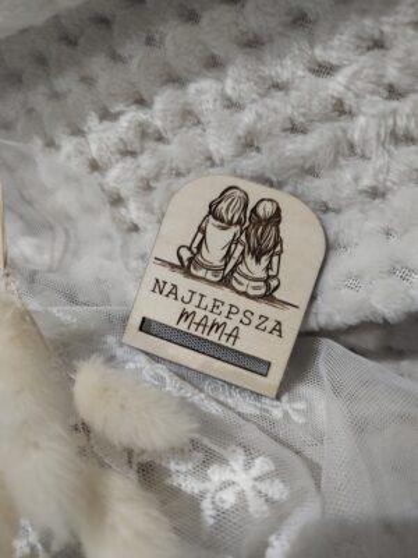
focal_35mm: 23
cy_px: 279
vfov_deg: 73.9
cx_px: 209
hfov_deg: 58.9
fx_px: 370
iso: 647
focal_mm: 5.56
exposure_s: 1/50
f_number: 1.8
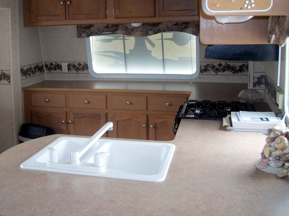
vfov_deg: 33.4
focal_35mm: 43
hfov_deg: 43.4
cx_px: 99
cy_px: 83
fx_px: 358
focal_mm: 5.7
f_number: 2.9
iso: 160
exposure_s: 1/30
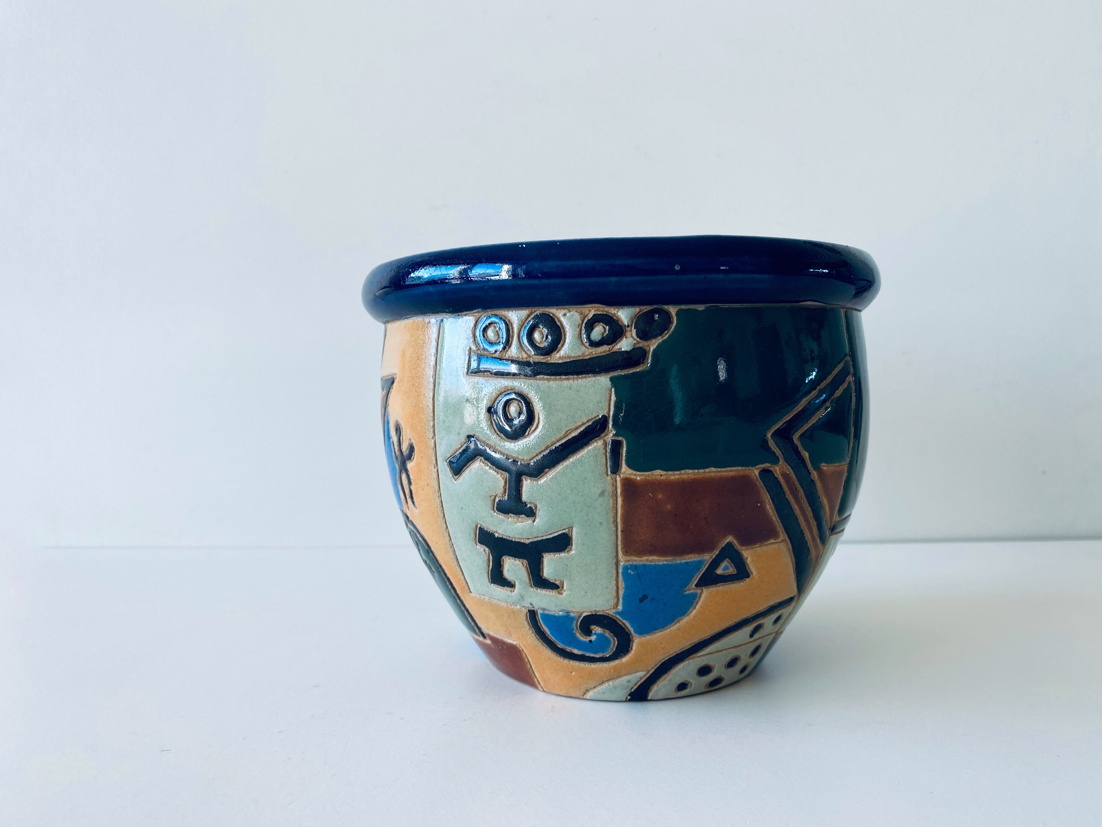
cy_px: 414
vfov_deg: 53.1
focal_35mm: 26
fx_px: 828
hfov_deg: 67.3
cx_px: 551
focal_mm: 4.25
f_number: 1.8
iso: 32
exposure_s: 1/158
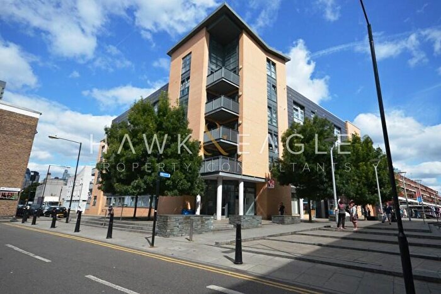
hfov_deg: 85.4
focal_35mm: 20
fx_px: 239
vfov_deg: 63.2
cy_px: 147
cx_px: 220
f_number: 8
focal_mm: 13
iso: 100
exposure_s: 1/250
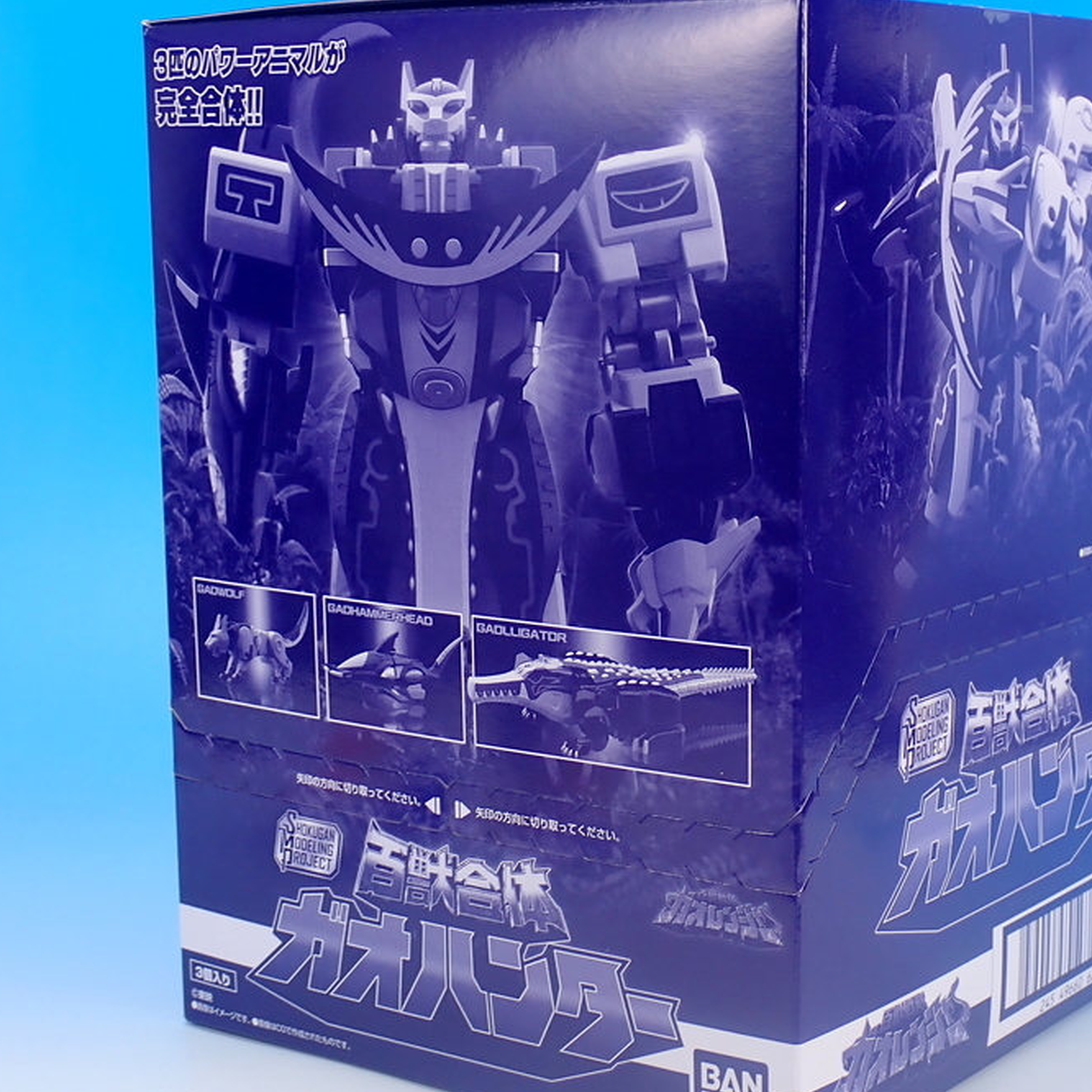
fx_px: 2427
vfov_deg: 25.4
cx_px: 671
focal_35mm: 68
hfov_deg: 25.3
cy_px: 577
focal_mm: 9.01
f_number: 13
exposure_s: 1.3
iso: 100
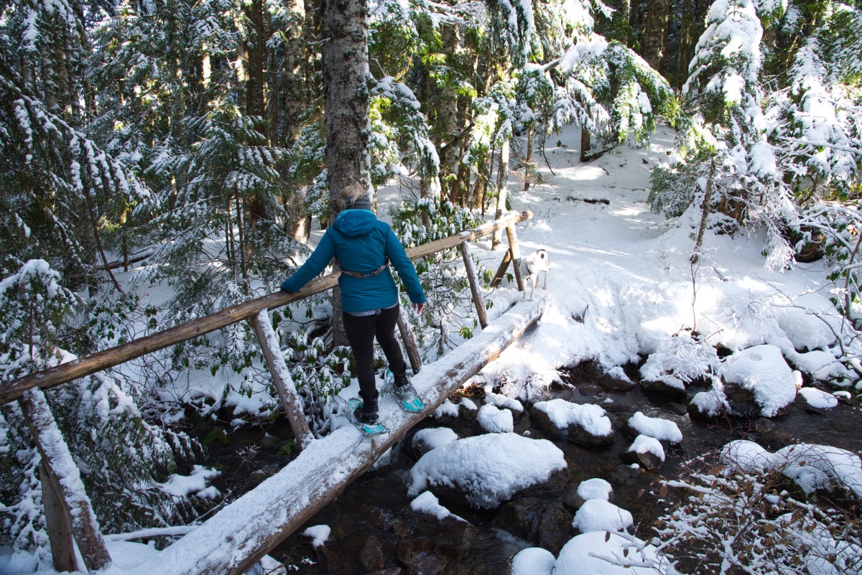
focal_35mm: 24
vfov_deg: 53.2
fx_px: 575
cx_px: 431
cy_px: 288
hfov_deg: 73.7
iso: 400
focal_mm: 24
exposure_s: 1/80
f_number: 8
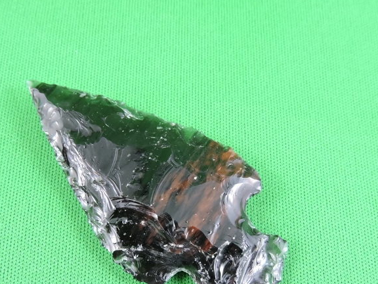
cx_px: 173
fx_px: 513
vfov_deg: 30.7
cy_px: 182
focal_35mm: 47
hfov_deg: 40.4
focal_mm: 6.3
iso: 800
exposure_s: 1/60
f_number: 3.8
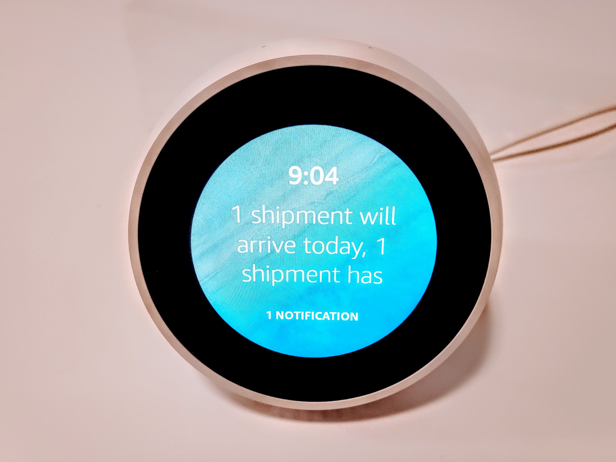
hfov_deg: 65.3
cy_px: 229
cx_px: 310
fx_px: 481
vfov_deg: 51.4
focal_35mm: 27
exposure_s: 1/60
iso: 320
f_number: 2.4
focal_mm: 4.3
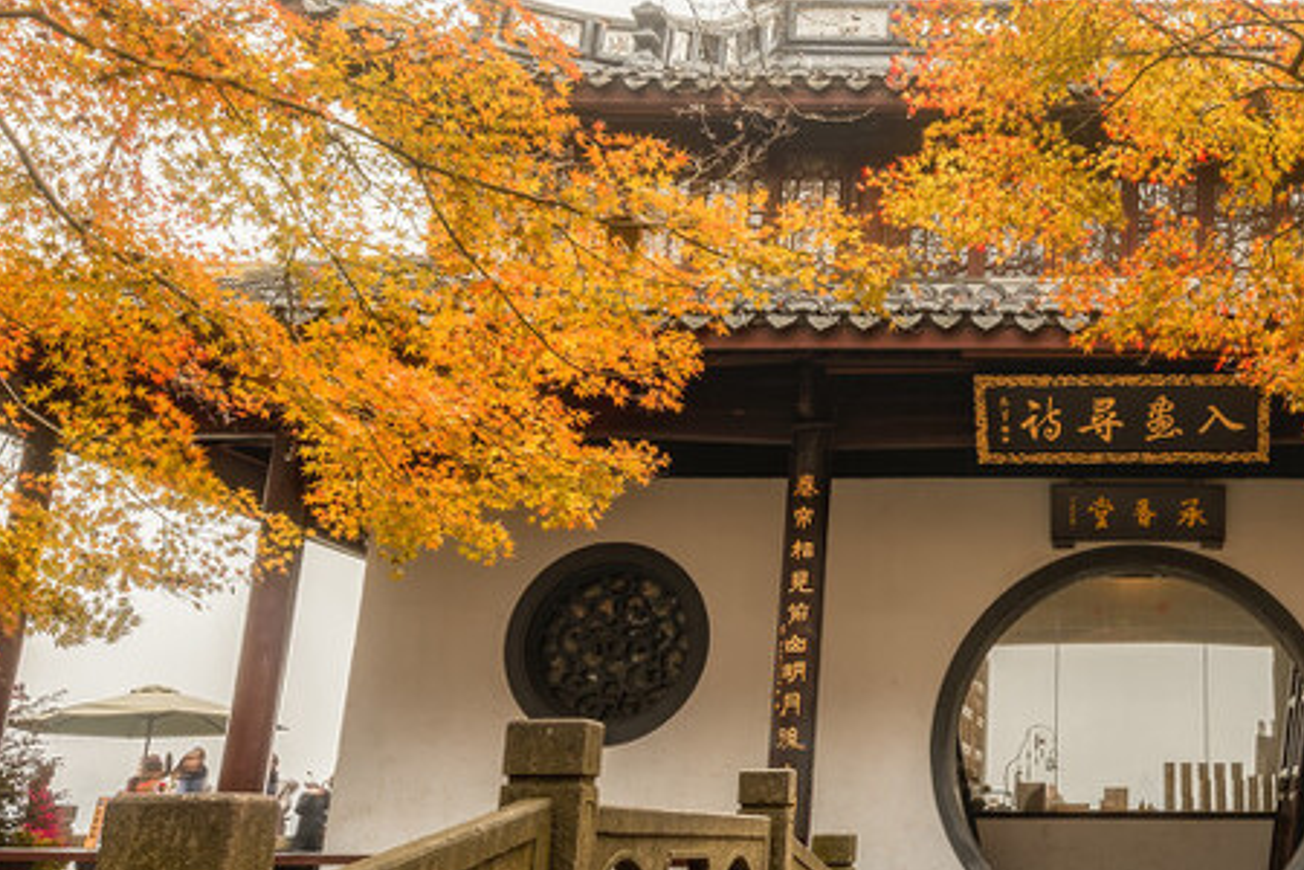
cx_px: 1139
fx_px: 1449
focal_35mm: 40
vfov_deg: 32.8
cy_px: 222
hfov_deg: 44.7
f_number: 11
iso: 64
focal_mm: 15
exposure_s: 1/60
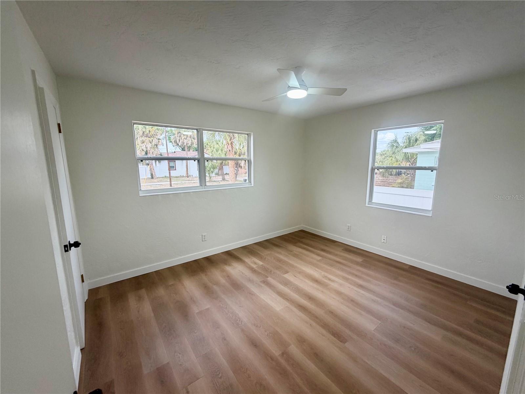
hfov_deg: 102.1
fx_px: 212
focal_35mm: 14
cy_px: 197
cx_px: 262
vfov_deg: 85.7
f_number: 2.2
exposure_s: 1/121
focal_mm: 2.22
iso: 100
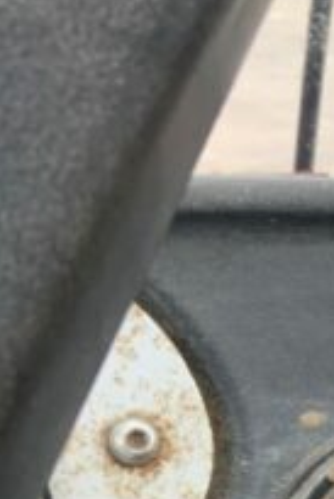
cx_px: 700
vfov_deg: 21.2
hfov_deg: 12.5
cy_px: 455
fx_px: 1306
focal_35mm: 94
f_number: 1.8
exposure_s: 1/226
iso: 16
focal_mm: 3
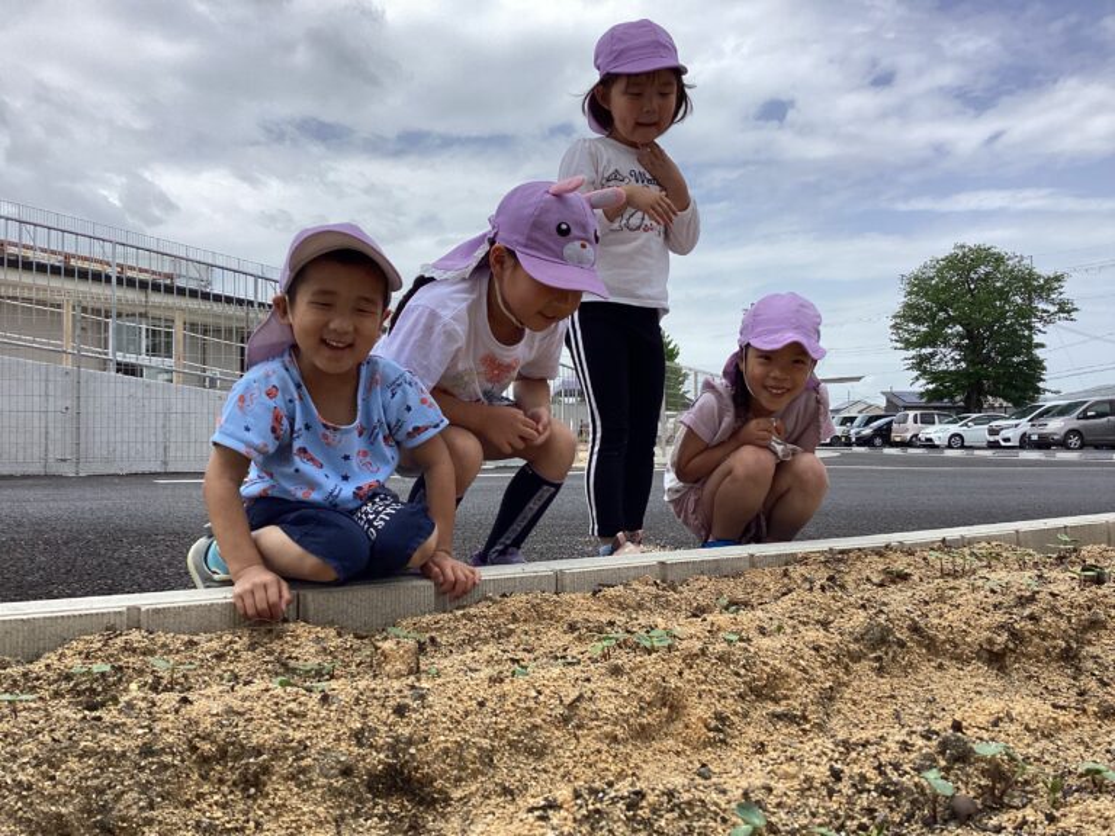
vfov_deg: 45.4
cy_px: 418
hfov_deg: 58.4
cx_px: 558
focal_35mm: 31
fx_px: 999
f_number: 2.4
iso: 25
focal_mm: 3.3
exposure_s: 1/1253
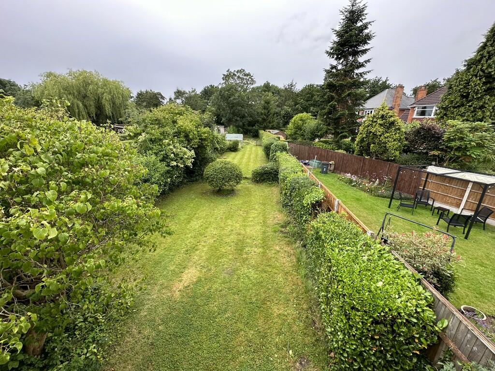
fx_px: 200
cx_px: 248
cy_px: 186
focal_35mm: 14
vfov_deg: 85.7
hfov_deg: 102.1
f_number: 2.2
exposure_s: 1/237
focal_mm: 2.22
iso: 40
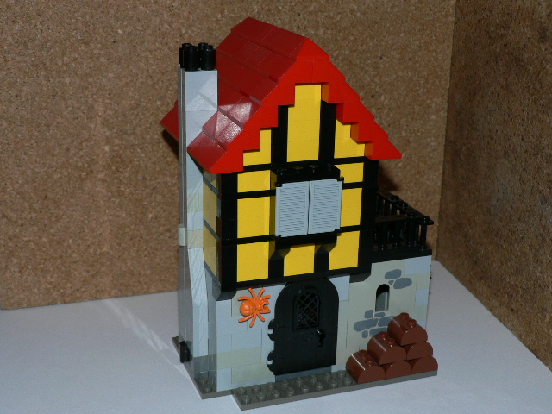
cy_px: 207
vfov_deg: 28.0
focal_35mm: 52
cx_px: 276
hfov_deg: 36.8
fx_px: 829
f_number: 4
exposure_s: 1/80
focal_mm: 8.7
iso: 80
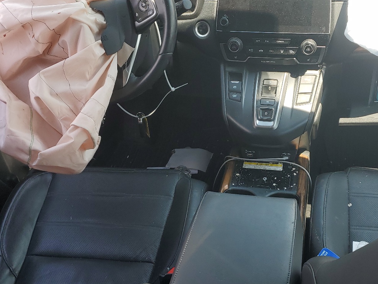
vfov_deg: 34.3
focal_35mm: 42
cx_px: 245
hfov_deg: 44.3
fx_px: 459
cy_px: 167
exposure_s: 1/476
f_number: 1.5
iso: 50
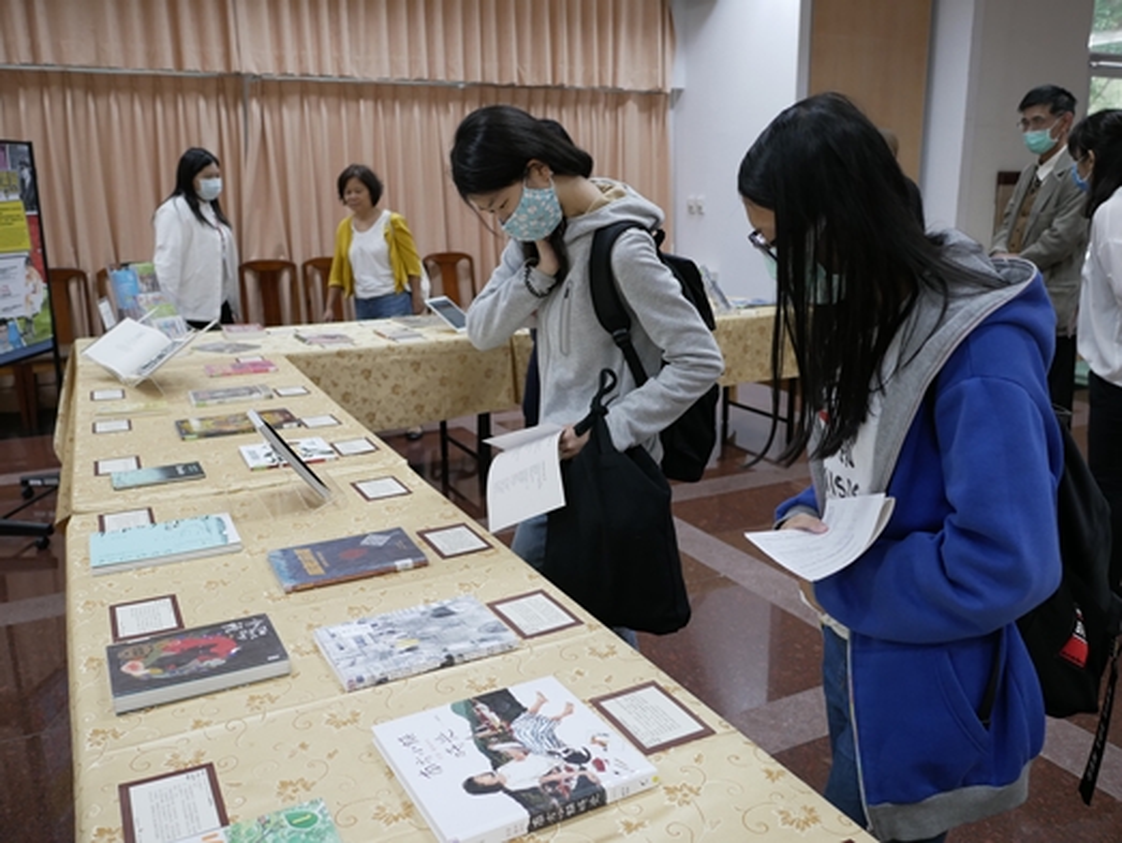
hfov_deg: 59.9
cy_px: 422
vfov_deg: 46.8
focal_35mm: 30
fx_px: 973
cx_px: 561
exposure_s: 1/200
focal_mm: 15
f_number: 2.2
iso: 800
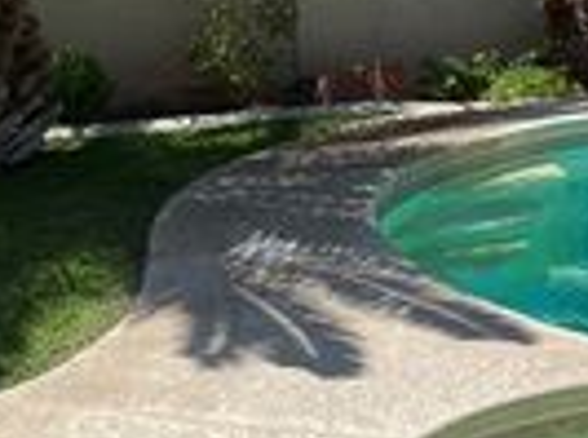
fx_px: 1660
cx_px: 447
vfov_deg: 14.9
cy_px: 91
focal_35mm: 98
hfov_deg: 19.9
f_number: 1.8
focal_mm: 4.25
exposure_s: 1/3610
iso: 32
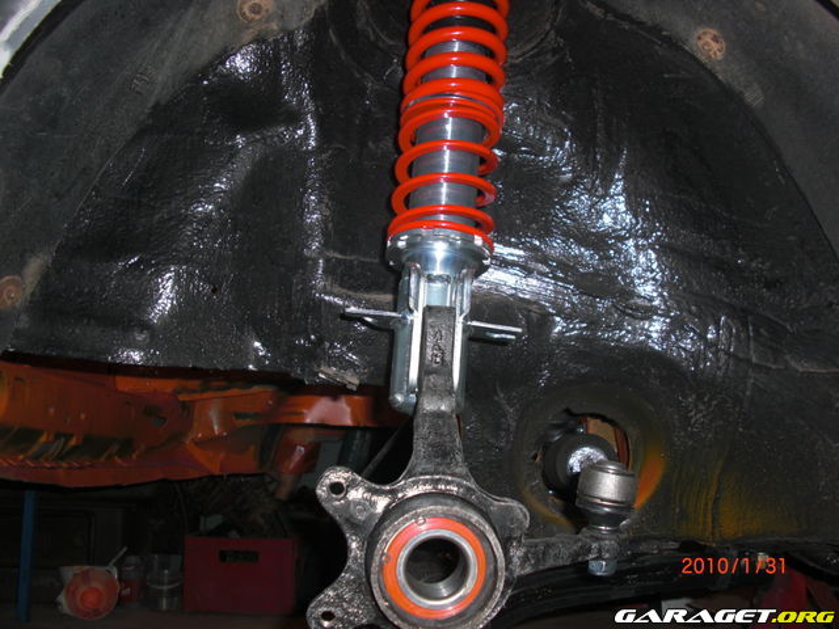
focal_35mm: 36
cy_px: 314
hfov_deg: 51.4
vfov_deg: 39.7
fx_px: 873
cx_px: 420
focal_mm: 6.3
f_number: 2.8
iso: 100
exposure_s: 1/60
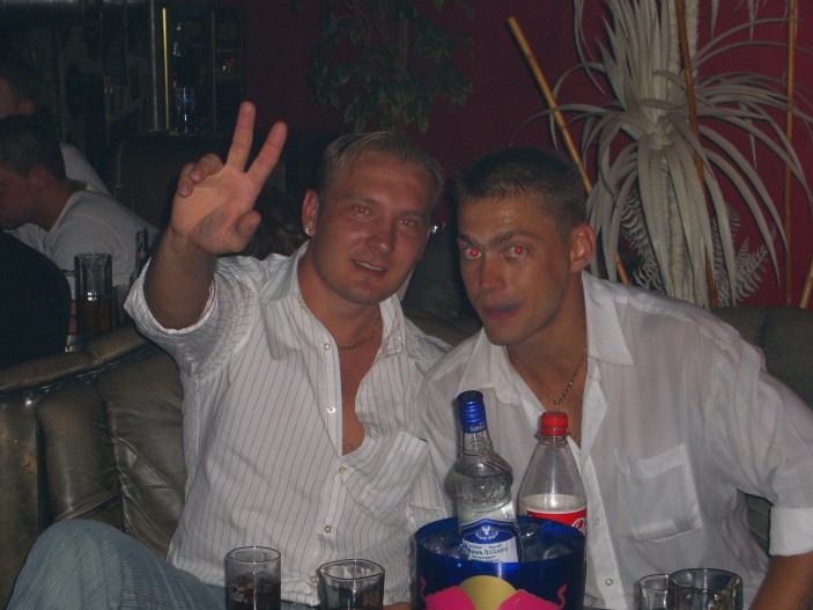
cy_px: 303
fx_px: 2137
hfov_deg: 21.5
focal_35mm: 91
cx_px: 370
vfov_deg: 16.2
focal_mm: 16.6
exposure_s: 1/60
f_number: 4.4
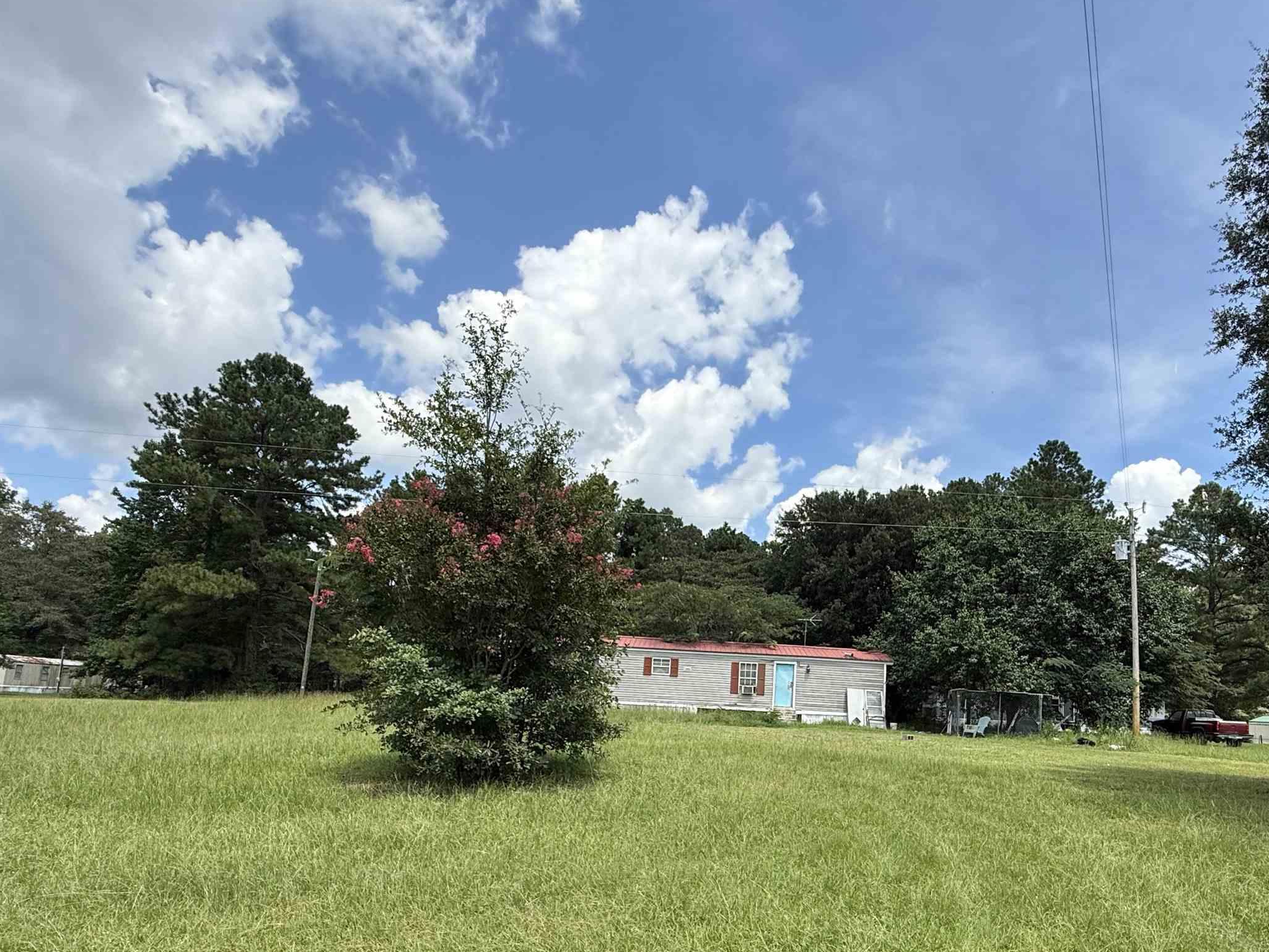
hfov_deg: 78.3
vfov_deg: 62.1
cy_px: 622
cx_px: 743
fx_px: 770
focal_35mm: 21
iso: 50
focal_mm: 2.22
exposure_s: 1/1698
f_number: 2.2
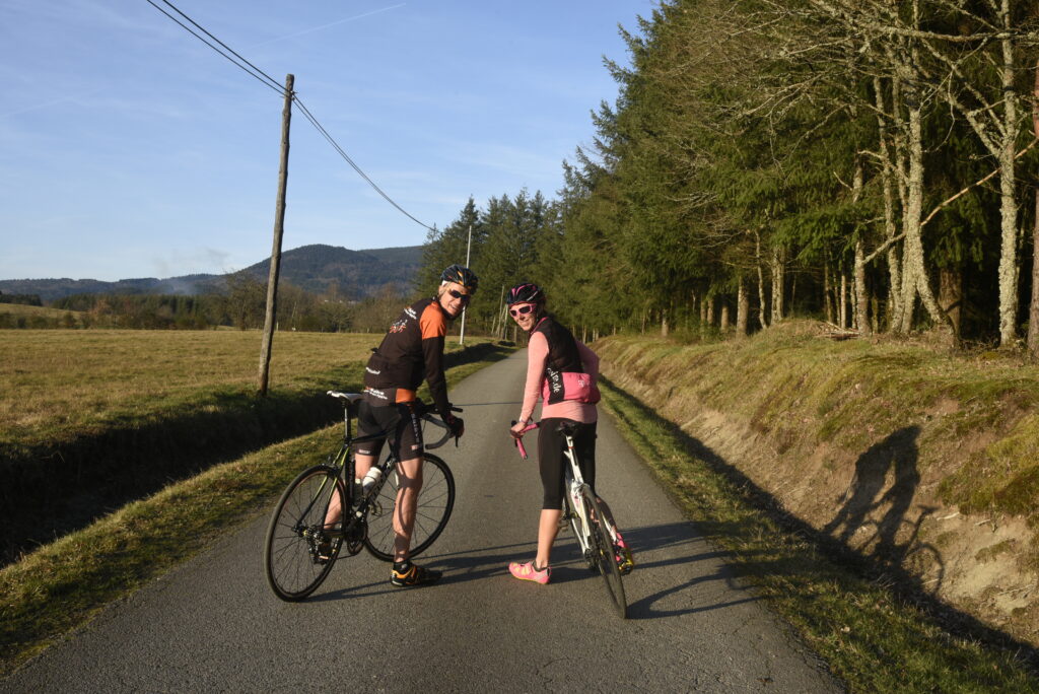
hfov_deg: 55.8
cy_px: 347
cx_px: 520
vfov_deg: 38.9
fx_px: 982
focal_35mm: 34
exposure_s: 1/50
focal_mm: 34
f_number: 14
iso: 160
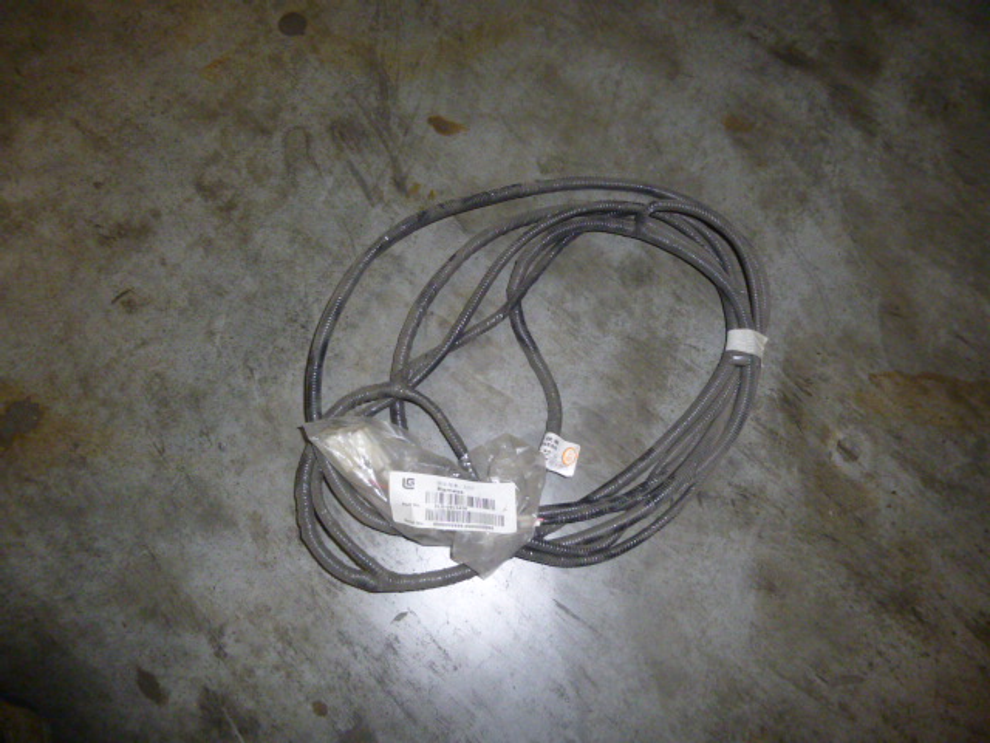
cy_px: 372
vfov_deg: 54.9
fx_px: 715
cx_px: 495
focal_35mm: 25
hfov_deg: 69.4
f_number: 3.1
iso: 250
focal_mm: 4.5
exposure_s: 1/125
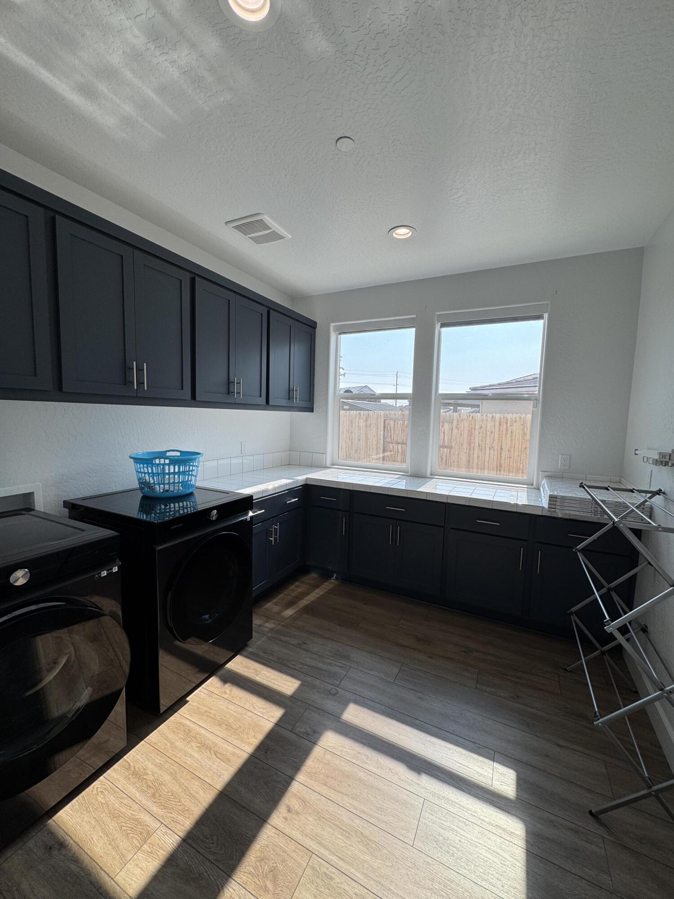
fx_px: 363
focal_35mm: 14
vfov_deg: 102.1
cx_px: 337
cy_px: 450
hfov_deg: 85.7
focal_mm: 2.22
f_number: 2.2
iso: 40
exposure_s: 1/386
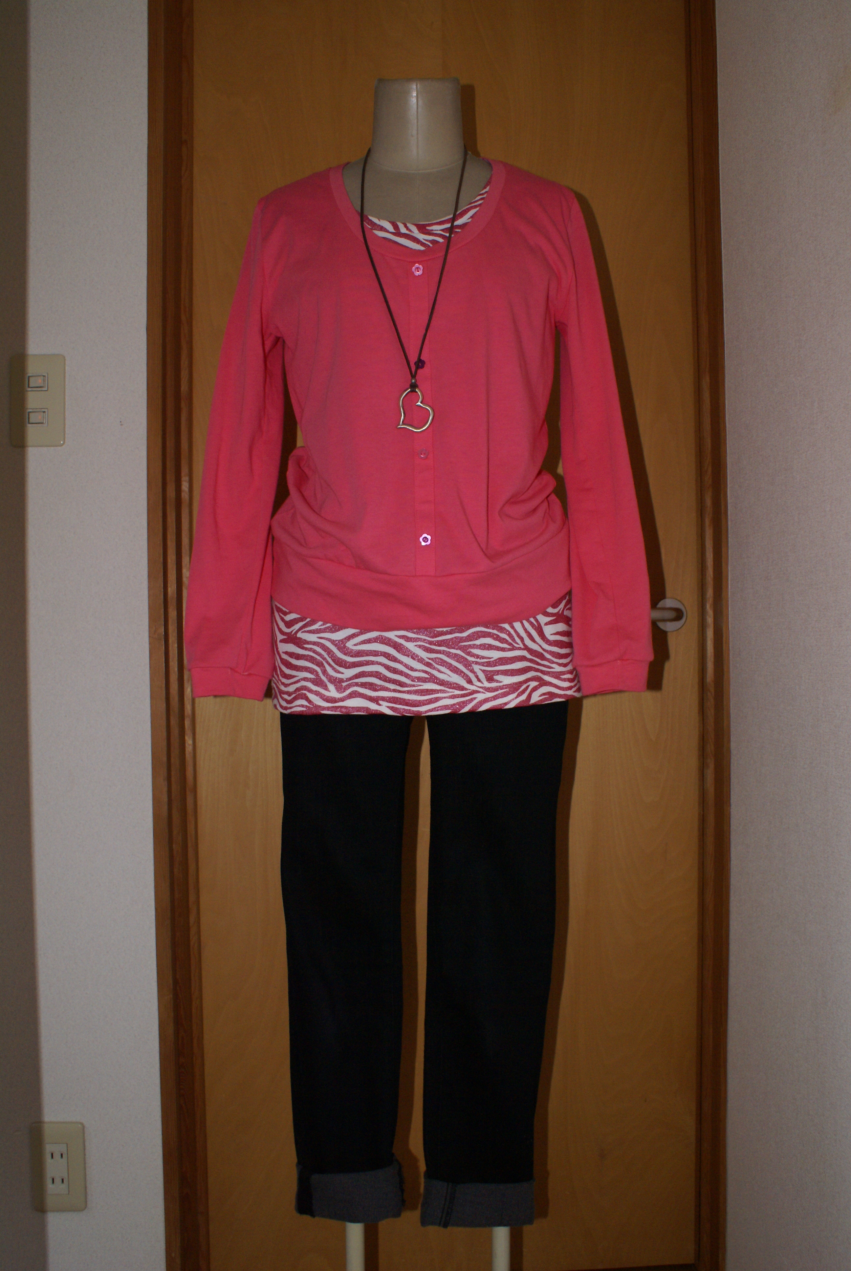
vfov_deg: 61.9
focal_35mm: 30
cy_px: 636
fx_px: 1061
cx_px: 426
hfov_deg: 43.7
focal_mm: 20
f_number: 5.6
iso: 400
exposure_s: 1/60
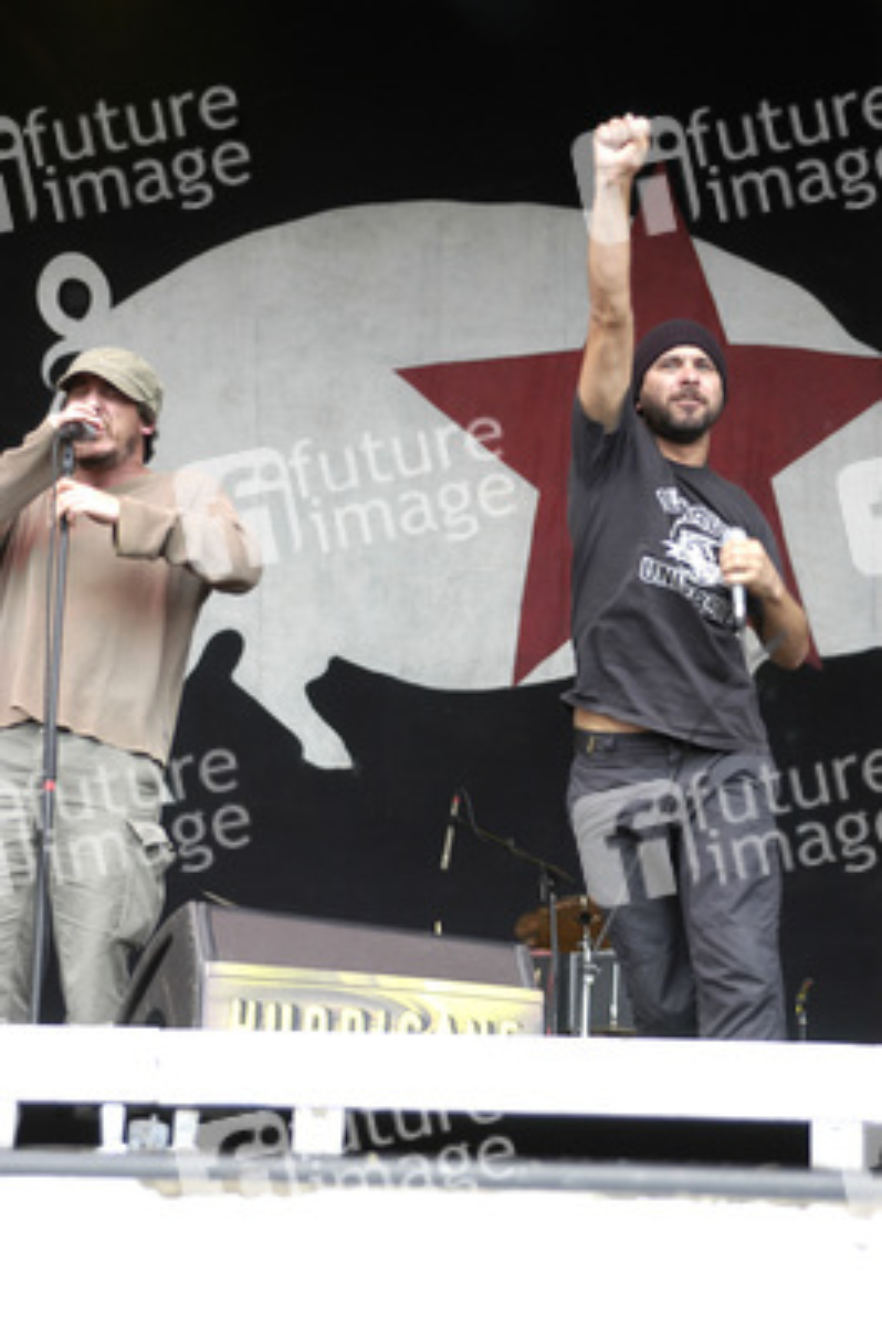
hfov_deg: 14.7
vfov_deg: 21.9
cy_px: 663
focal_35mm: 93
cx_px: 441
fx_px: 3423
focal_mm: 62
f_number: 4.5
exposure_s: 1/200
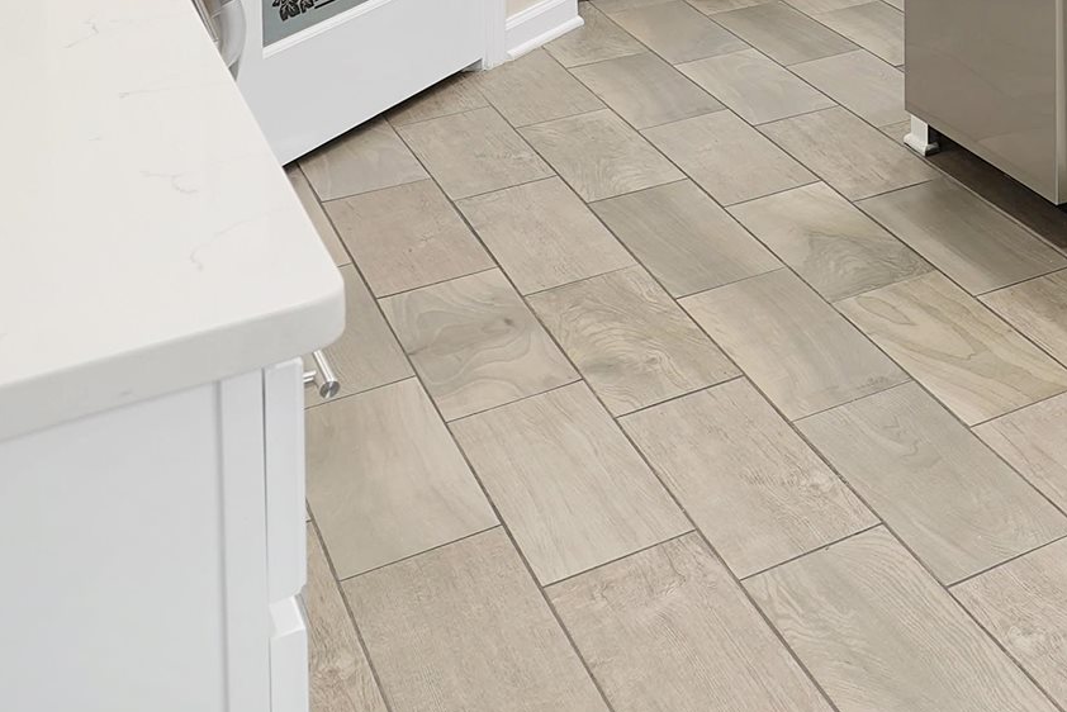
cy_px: -549
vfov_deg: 17.8
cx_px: 1457
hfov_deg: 26.4
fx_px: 1838
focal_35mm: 62
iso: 100
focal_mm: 17
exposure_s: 1.6
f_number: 8
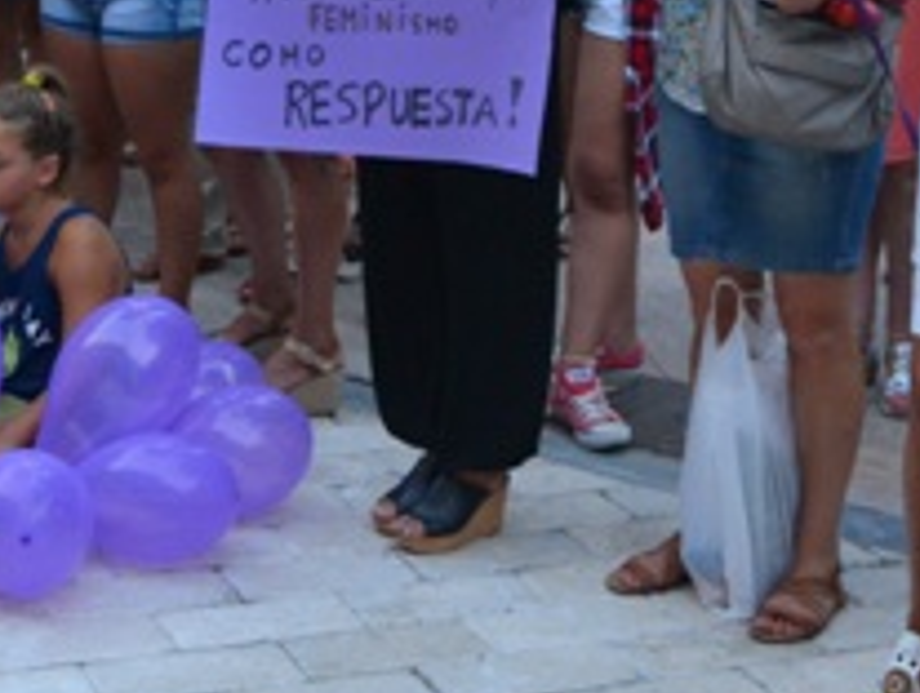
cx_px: 351
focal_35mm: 89
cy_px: -7
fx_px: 2370
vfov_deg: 16.3
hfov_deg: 21.9
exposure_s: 1/60
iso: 720
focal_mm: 20
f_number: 3.5
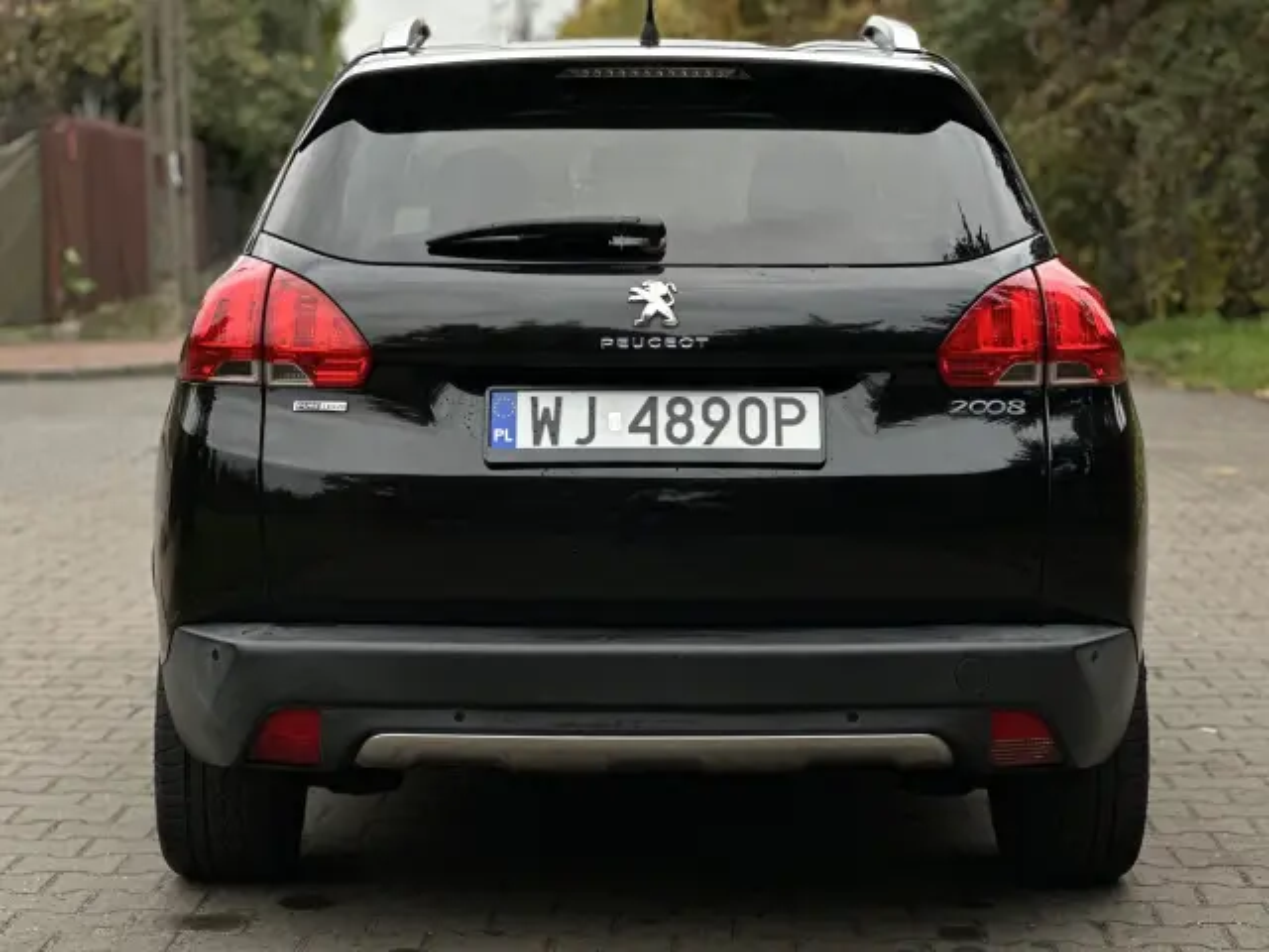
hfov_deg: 25.3
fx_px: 2823
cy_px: 476
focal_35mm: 77
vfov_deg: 19.1
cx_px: 634
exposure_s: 1/121
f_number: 2.8
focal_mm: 9
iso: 250
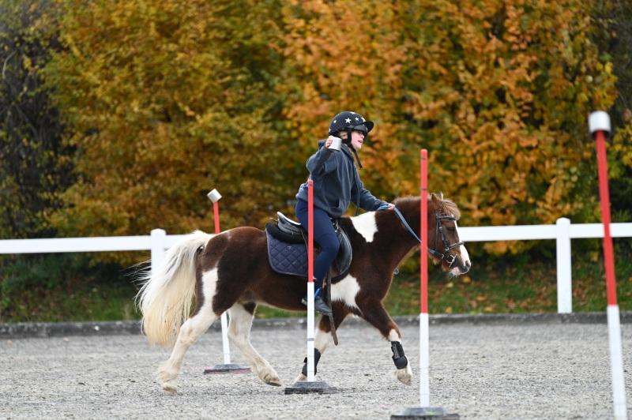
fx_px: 5964
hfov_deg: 6.1
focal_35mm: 340
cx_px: 316
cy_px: 210
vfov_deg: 4.0
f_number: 5.3
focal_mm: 340
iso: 2000
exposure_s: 1/640
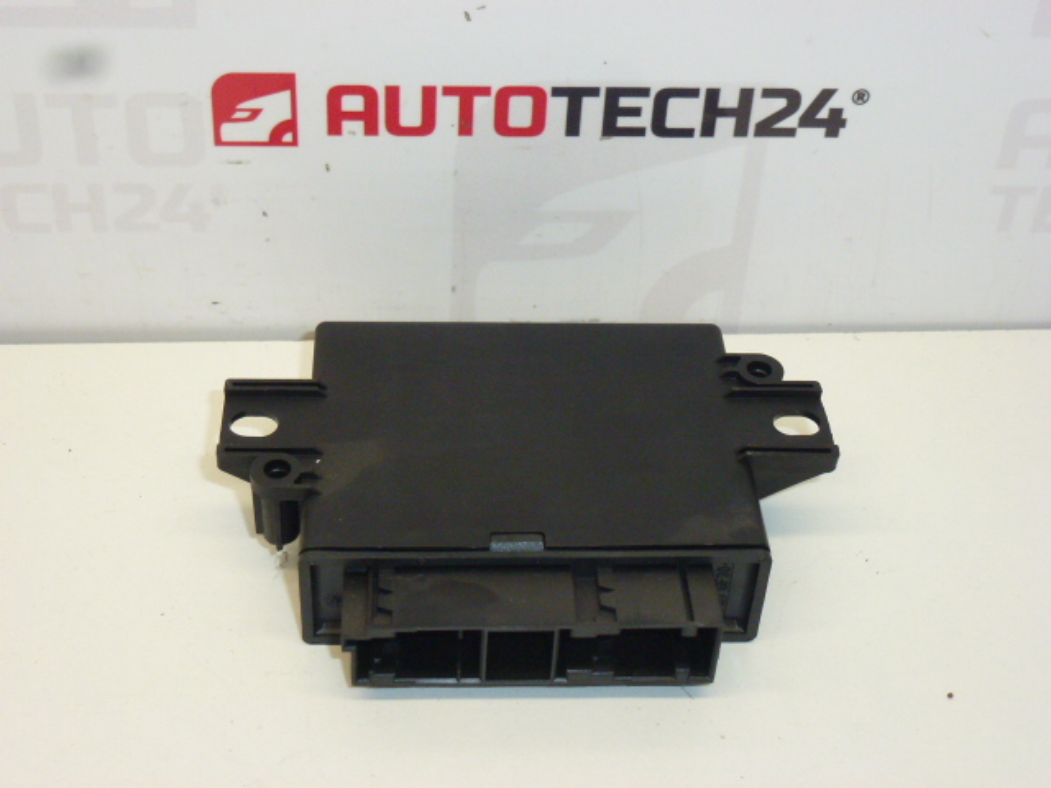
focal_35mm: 52
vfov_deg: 28.0
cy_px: 394
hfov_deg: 36.8
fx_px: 1579
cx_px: 526
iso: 400
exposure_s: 1/200
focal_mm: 9.4
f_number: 4.3
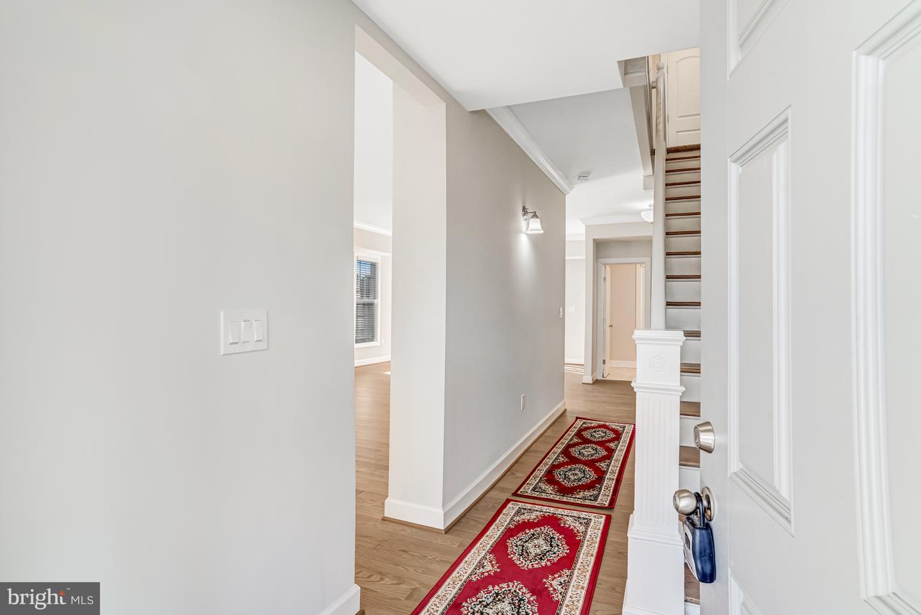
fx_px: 435
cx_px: 460
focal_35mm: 17
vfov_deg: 70.5
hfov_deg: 93.3
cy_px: 308
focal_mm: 17
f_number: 8
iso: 1250
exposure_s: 1/50
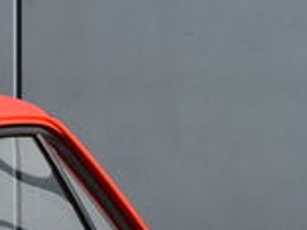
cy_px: 214
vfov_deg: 3.0
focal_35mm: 494
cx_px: -350
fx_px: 4381
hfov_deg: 4.0
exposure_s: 1/500
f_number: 8
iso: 250
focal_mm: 52
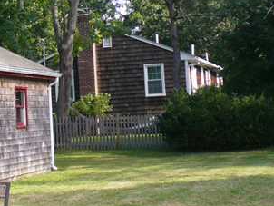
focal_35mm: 98
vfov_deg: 15.1
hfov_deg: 20.0
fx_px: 776
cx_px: 130
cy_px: 61
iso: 80
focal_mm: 6.1
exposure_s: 1/200
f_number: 2.8
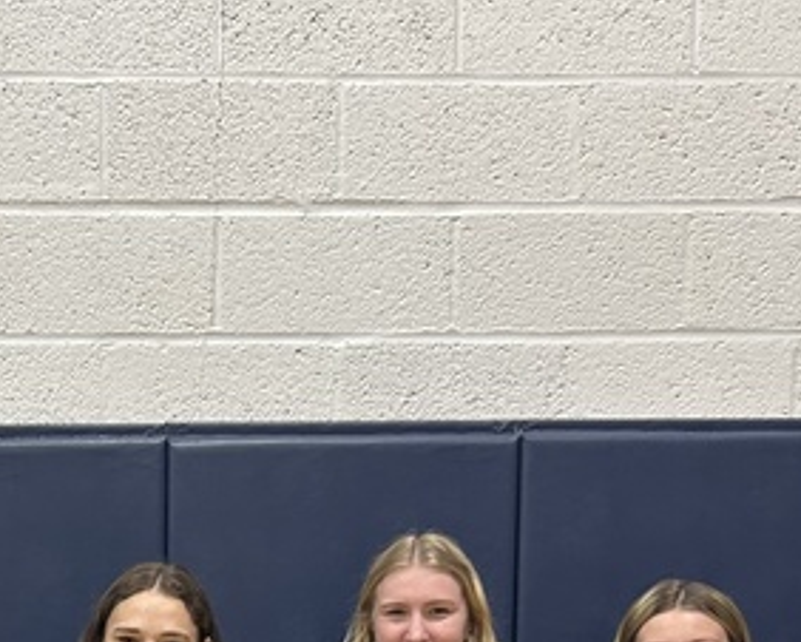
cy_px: 926
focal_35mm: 92
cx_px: -71
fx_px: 2183
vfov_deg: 15.6
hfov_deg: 19.9
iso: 100
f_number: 1.5
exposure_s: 1/60
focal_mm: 5.7
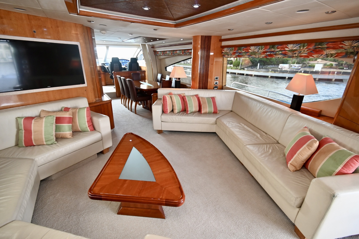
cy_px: 120
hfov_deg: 100.4
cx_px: 180
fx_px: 150
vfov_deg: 77.3
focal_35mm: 15
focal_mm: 10
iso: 1100
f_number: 4.5
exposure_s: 1/125
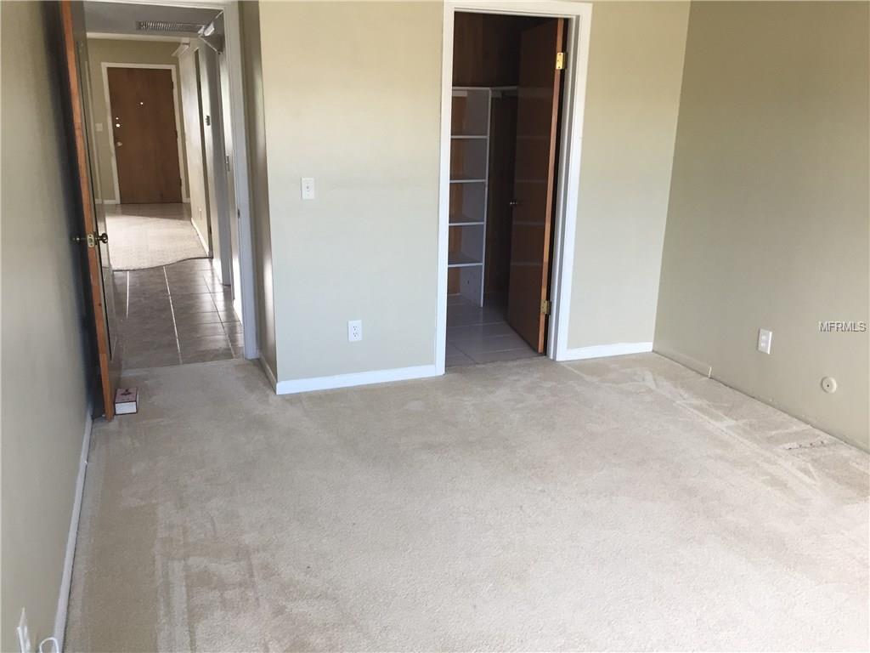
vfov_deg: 48.2
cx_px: 435
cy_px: 326
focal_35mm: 29
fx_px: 729
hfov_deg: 61.7
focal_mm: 4.15
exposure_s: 1/33
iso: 50
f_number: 2.2
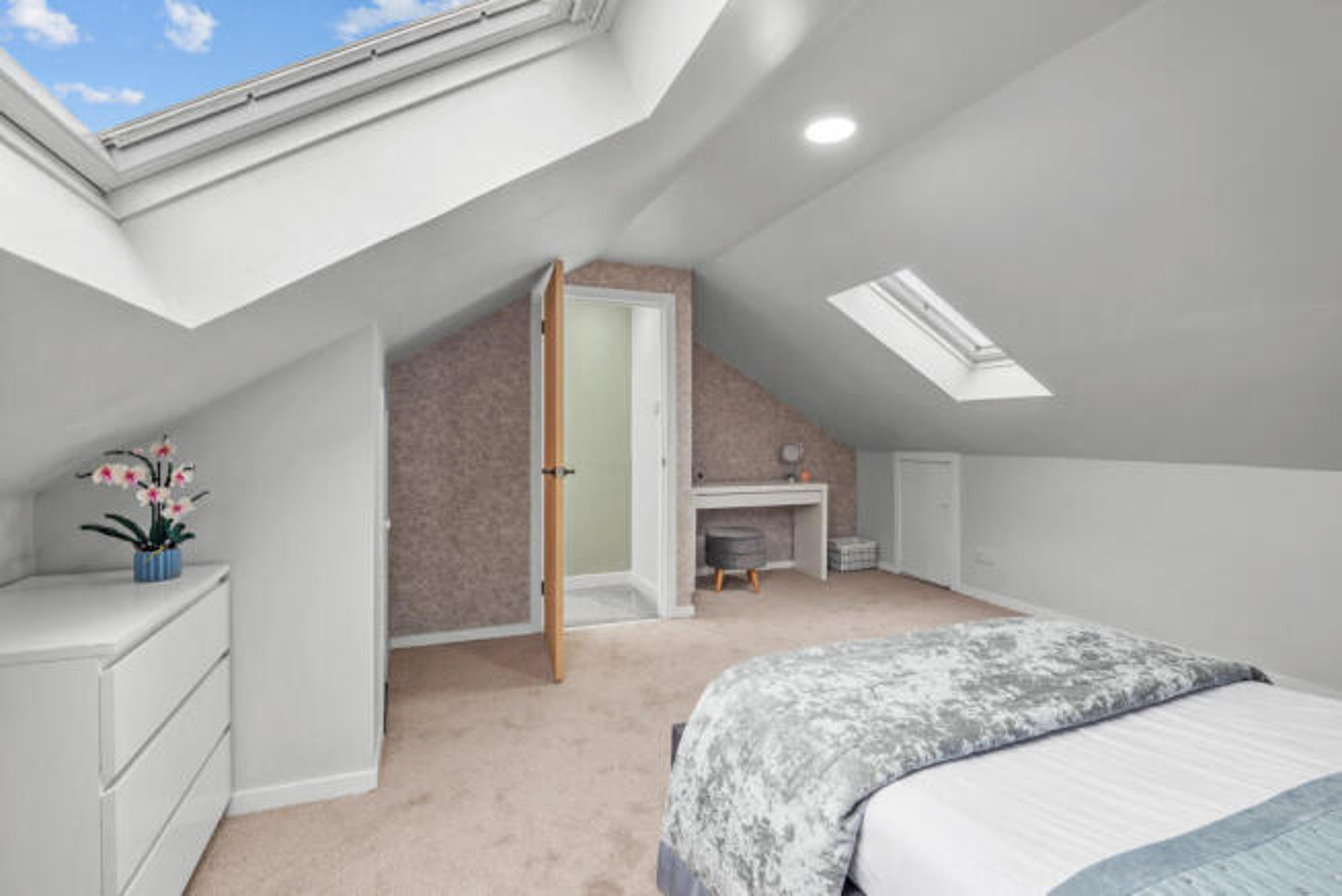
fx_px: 597
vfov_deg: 73.8
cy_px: 448
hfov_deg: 96.7
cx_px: 671
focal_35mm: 16
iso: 250
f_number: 9
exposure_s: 1/2.5
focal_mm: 16
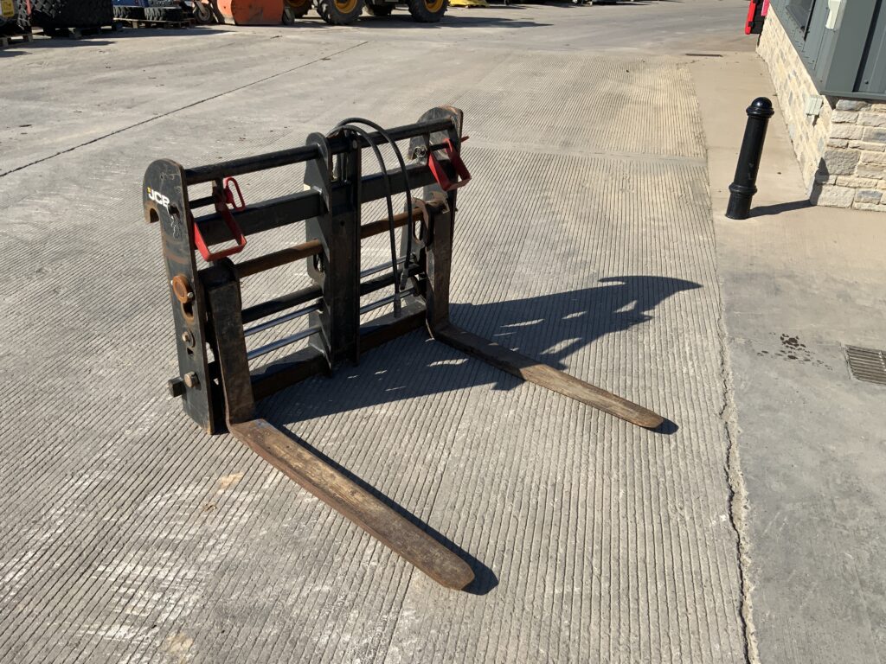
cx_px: 443
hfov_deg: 61.7
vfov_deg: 48.2
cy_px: 332
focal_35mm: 29
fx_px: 742
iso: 16
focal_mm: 3
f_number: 1.8
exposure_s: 1/1912
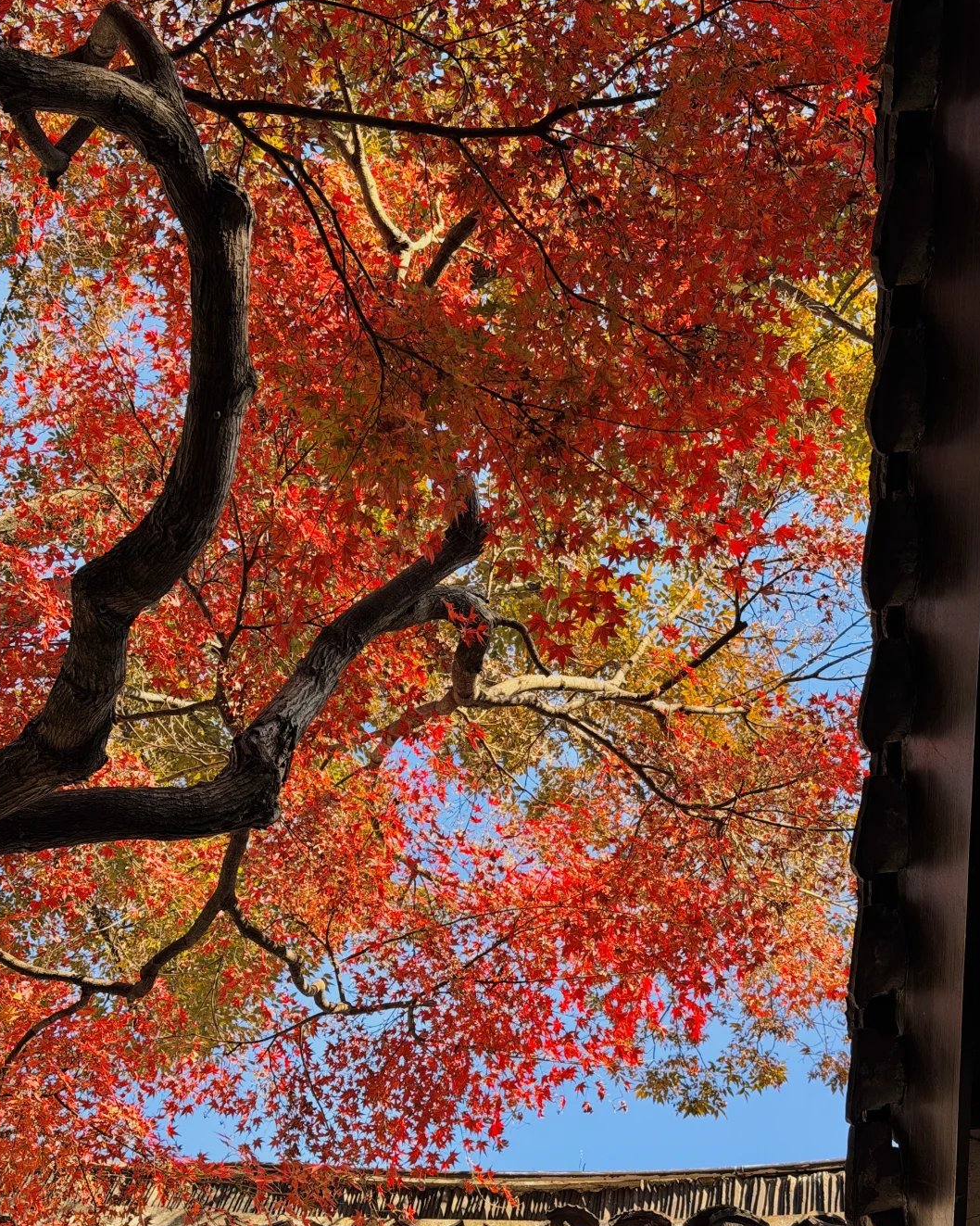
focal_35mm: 51
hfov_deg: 29.7
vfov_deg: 36.7
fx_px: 1849
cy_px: 641
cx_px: 486
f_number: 1.78
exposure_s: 1/1027
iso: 64
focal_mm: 6.76
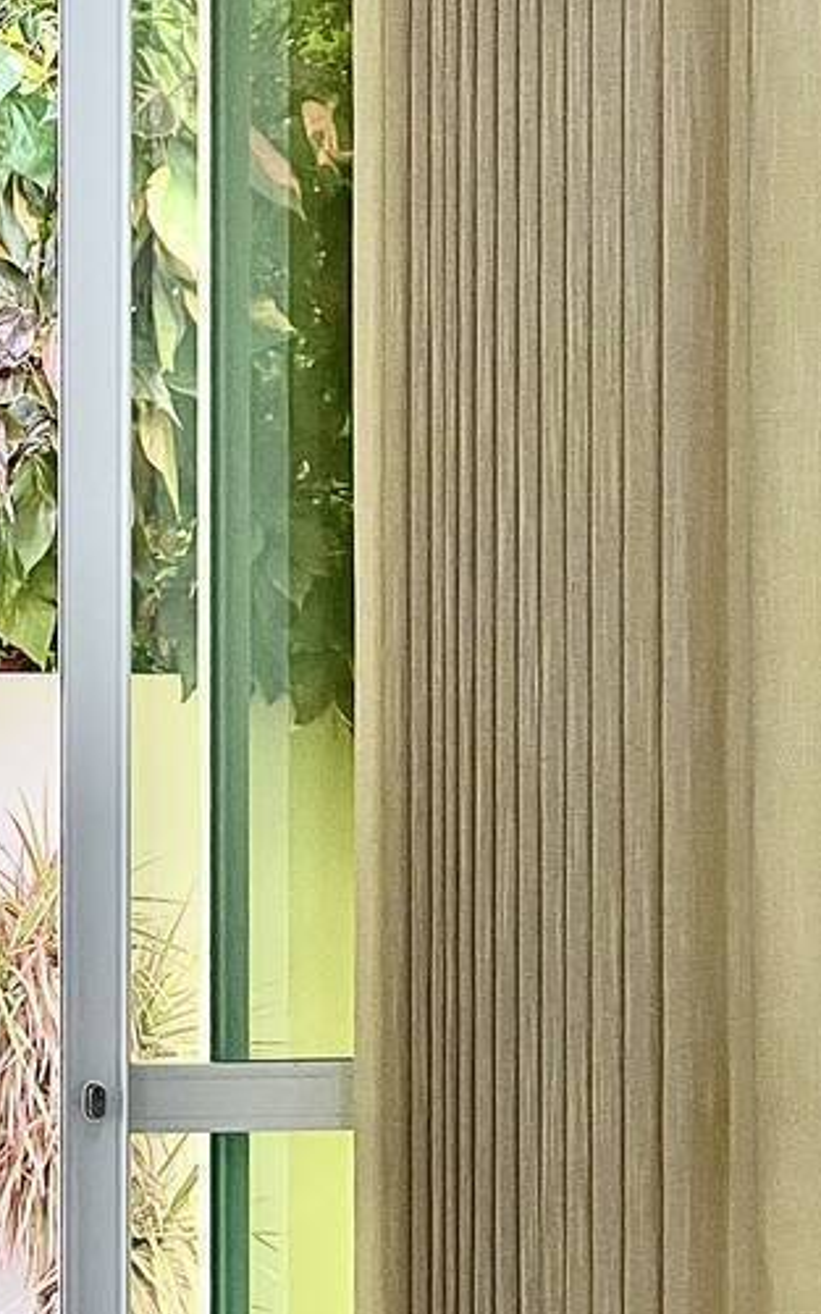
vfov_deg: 10.7
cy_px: 902
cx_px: 0
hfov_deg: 6.7
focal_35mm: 195
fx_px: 6983
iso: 125
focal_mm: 7.5
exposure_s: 1/120
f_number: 2.2
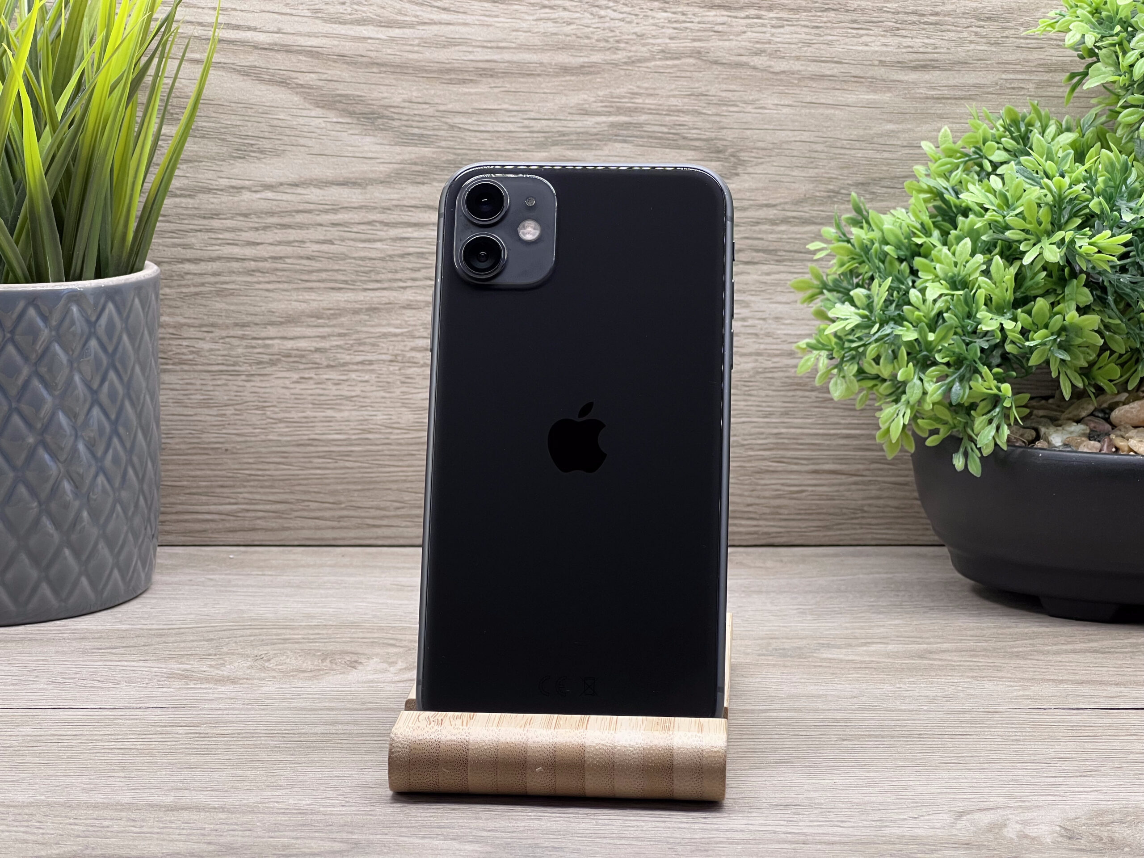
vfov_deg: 19.1
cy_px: 429
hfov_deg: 25.3
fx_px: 2545
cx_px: 572
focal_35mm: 77
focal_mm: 9
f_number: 2.8
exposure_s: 1/100
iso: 100
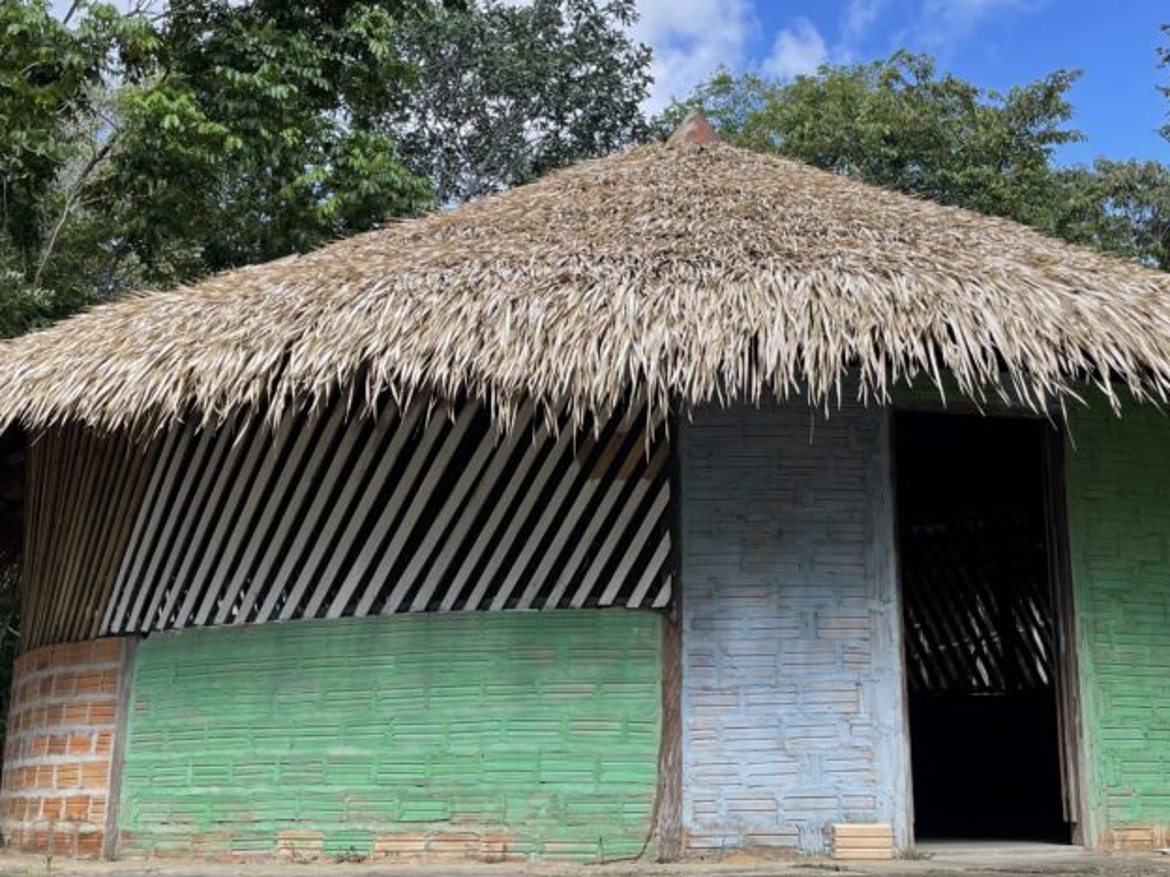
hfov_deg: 41.9
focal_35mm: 45
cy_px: 364
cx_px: 705
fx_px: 1521
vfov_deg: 32.1
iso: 32
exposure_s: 1/1014
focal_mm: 4.2
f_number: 1.6
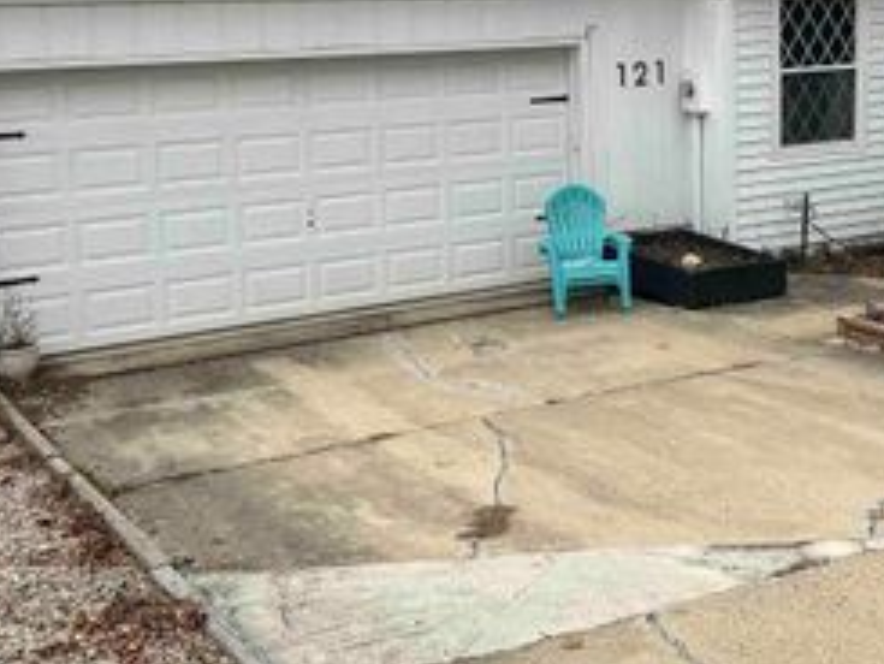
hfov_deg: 35.6
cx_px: 624
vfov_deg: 27.3
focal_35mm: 53
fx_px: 1354
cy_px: 193
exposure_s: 1/443
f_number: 1.5
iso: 50
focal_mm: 5.7
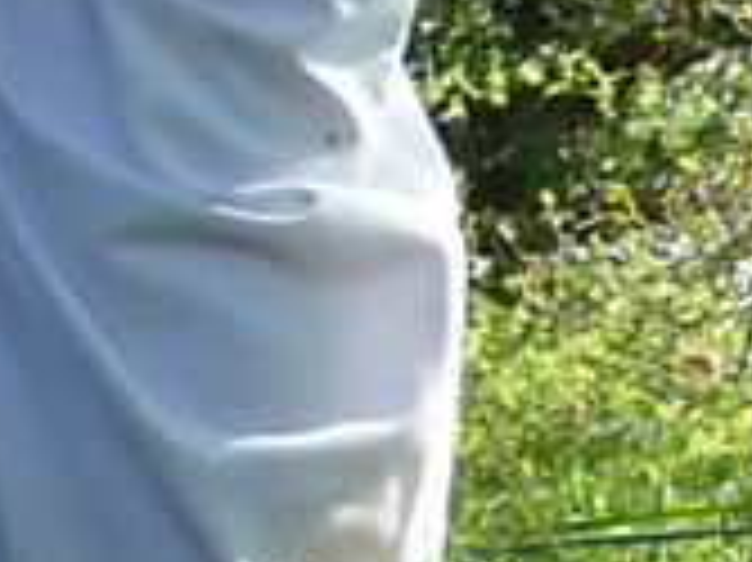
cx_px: -630
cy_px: 1106
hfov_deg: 14.3
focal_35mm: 120
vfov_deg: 11.2
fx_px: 2605
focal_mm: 4.1
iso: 160
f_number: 4
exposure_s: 1/200
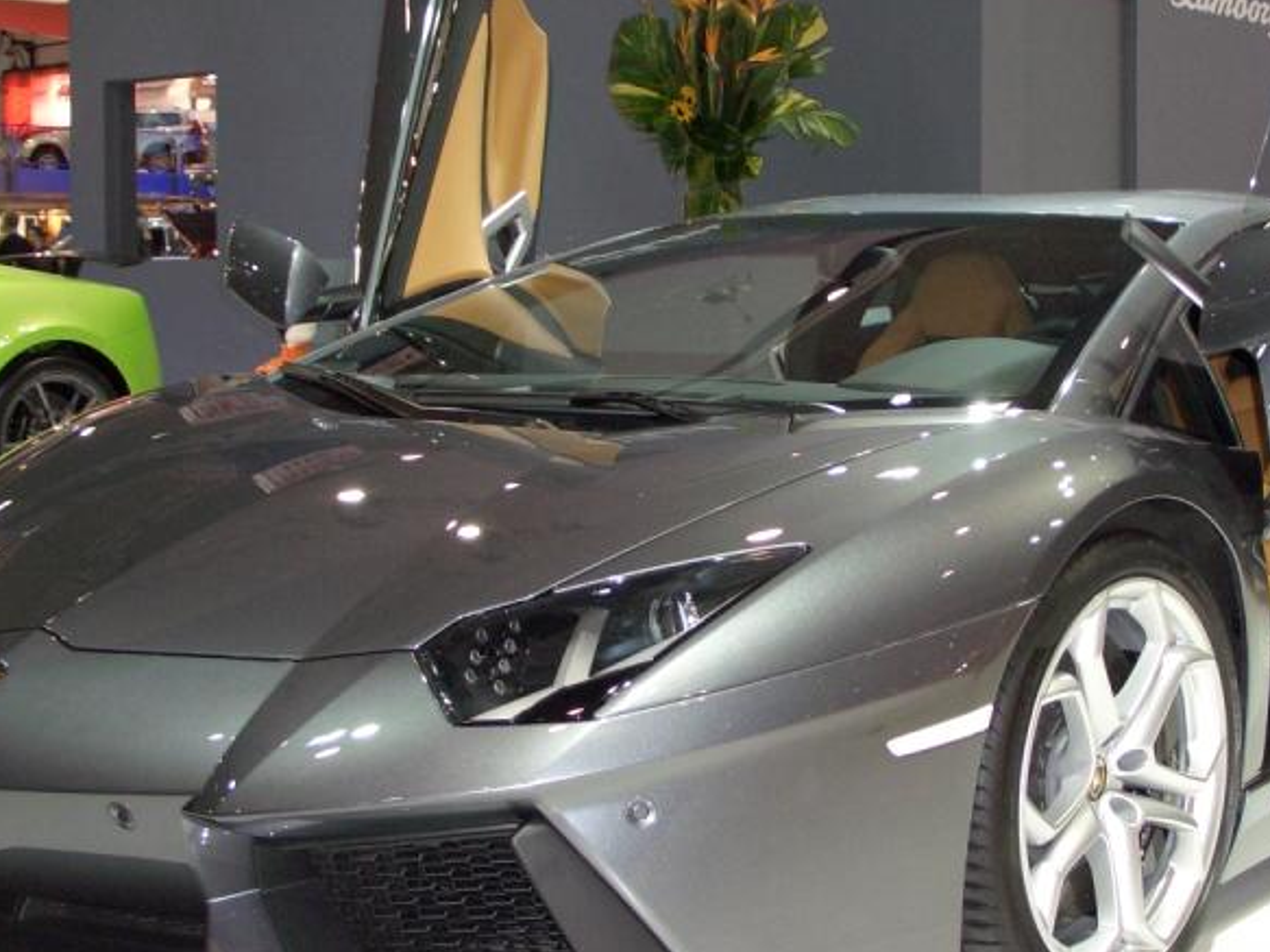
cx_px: 793
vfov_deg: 25.2
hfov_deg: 33.1
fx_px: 2127
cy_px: 436
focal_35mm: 58
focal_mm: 7.1
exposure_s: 1/60
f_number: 2.8
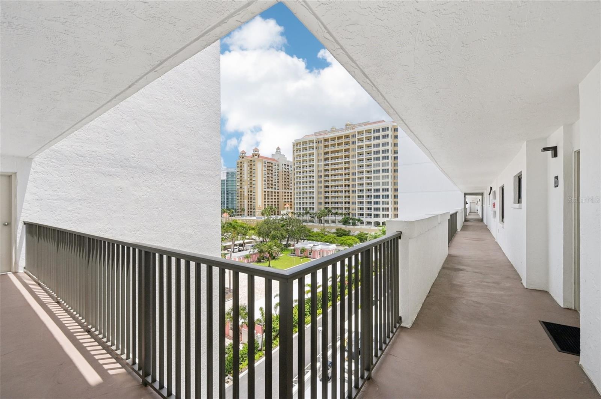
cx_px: 300
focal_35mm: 14
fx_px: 233
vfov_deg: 81.1
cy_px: 200
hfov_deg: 104.3
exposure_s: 1/1000
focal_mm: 14
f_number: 8
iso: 400
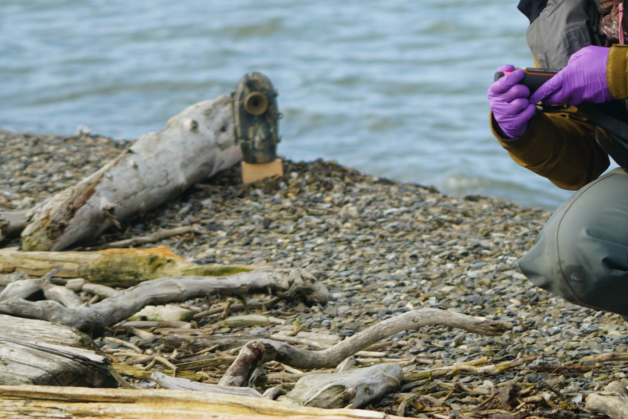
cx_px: 566
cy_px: 152
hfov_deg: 7.2
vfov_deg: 4.8
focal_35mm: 284
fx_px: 4955
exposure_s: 1/160
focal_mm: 140
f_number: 5.6
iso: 160
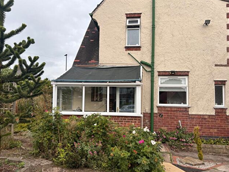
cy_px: 92
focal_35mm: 29
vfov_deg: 48.2
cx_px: 114
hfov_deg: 61.7
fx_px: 192
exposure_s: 1/2208
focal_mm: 5.7
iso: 50
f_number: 1.5
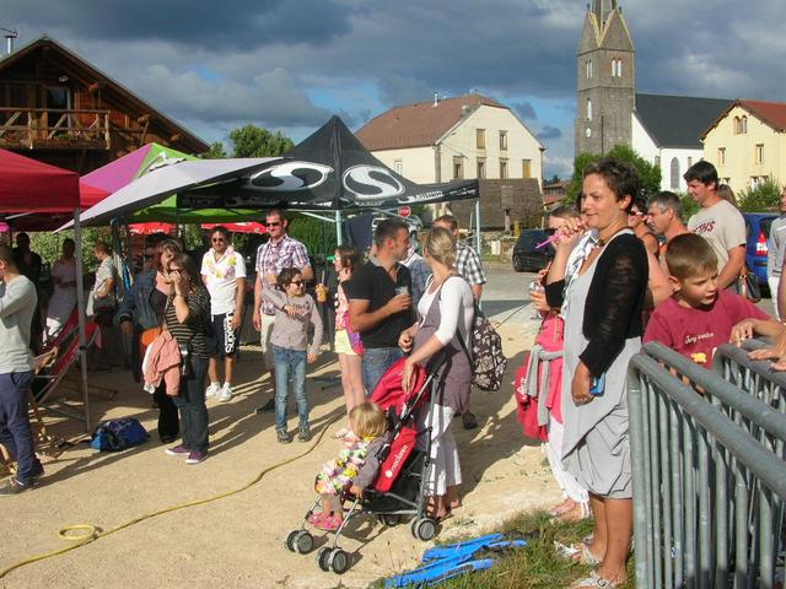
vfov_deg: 40.7
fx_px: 795
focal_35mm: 35
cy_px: 294
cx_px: 393
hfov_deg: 52.6
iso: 50
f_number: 5.6
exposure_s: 1/384
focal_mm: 5.8
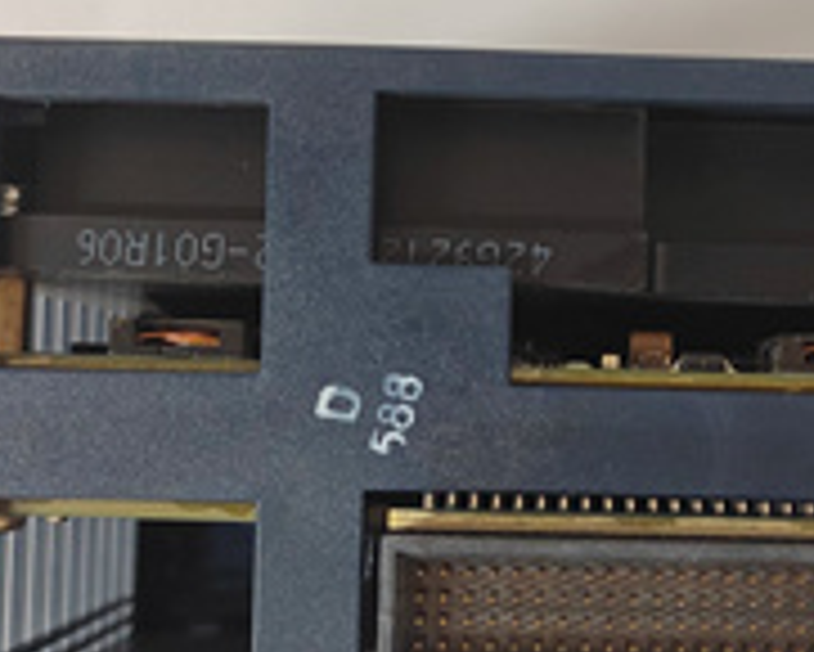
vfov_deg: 24.6
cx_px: 558
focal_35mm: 62
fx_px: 1494
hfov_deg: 30.2
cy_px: 317
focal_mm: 5.52
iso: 1506
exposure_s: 1/50
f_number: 1.9
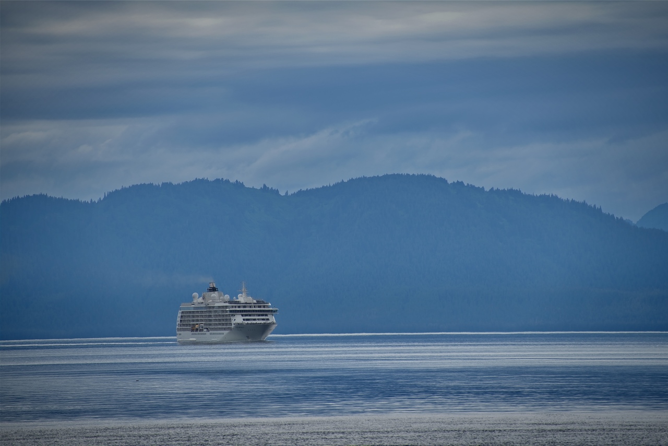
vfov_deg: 4.6
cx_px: 334
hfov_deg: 6.9
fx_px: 5568
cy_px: 223
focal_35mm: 300
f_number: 7.1
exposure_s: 1/640
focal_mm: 300
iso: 100
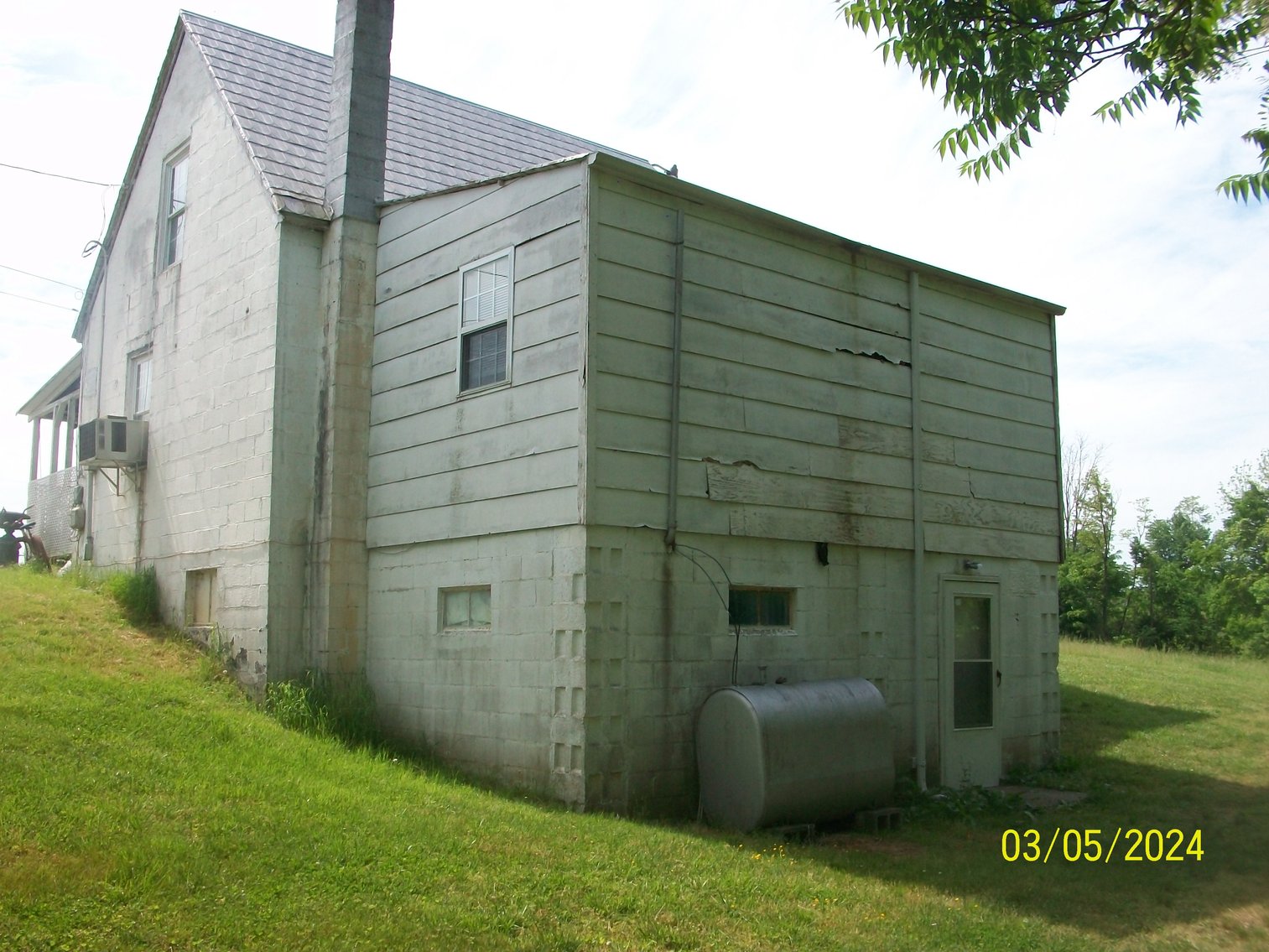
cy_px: 476
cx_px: 634
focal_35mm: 34
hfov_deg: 54.0
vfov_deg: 41.8
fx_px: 1247
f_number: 5.5
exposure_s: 1/320
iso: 80
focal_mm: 5.7
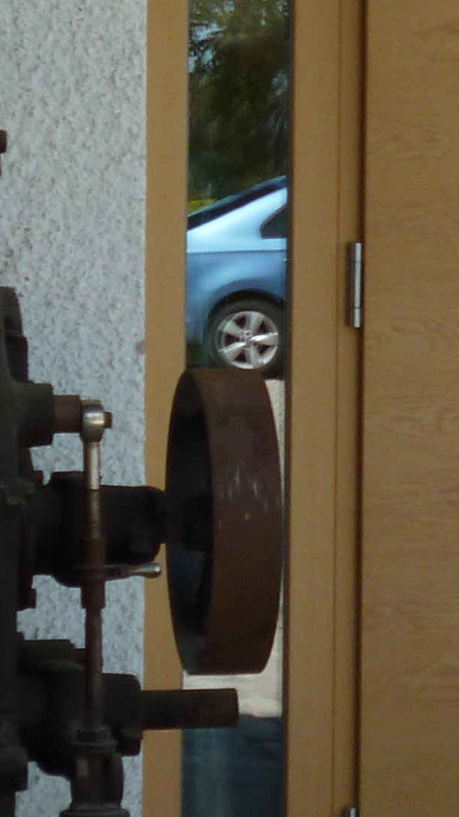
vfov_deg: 10.3
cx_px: 784
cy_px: 351
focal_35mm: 209
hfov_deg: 5.7
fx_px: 4522
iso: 100
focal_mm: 8.6
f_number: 4
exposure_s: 1/125
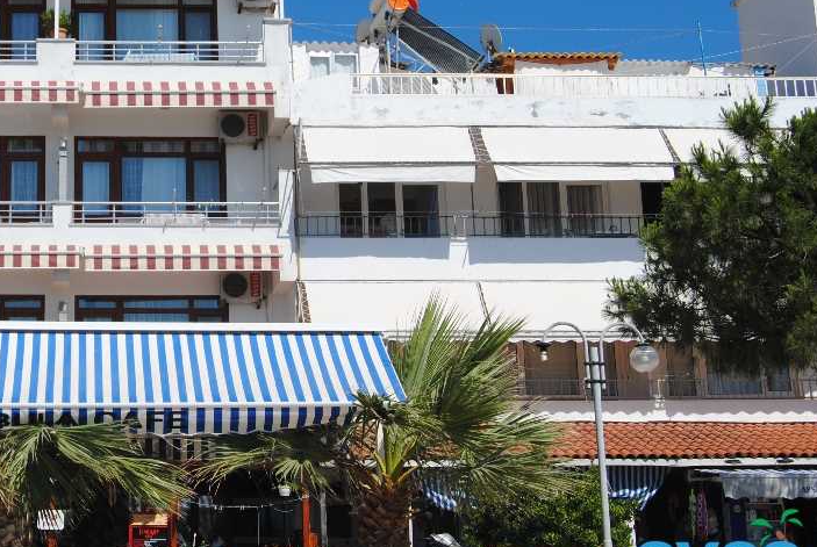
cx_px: 88
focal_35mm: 71
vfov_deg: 19.1
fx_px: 1614
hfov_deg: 27.4
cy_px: 150
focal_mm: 26
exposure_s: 1/320
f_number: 9
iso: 100
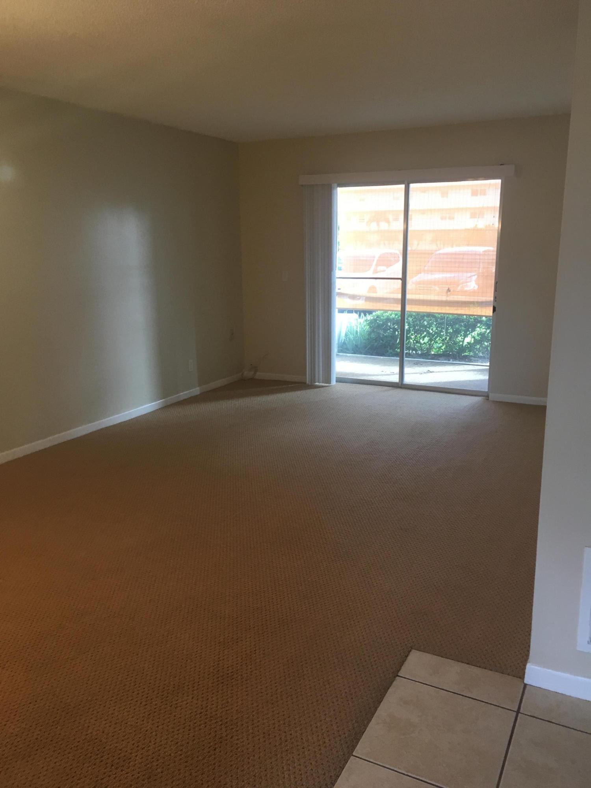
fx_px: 660
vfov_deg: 61.7
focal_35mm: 29
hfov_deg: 48.2
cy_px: 394
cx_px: 296
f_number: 2.2
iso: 40
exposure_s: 1/30
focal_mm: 4.15
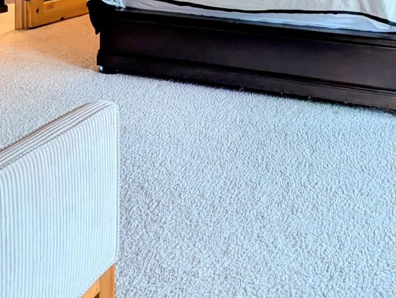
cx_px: 309
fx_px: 447
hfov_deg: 45.7
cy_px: -100
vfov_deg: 29.1
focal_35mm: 39
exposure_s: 1/40
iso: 63
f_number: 1.7
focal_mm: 2.02
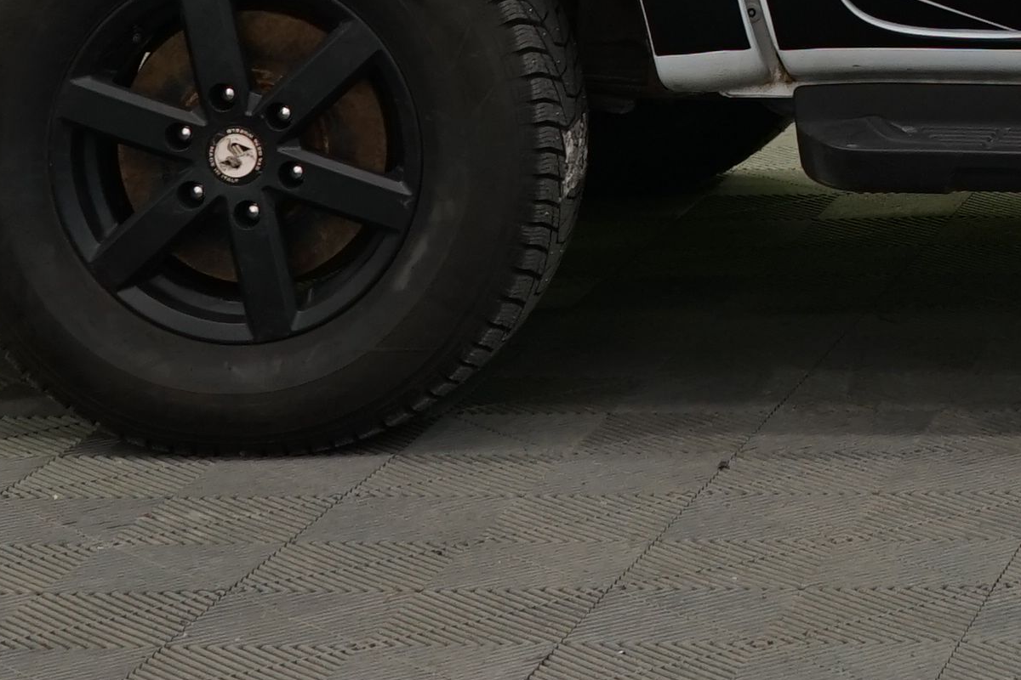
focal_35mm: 165
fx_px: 4679
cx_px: 1588
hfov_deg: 11.8
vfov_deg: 8.0
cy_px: -602
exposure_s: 1/40
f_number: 6.3
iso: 500
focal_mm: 33
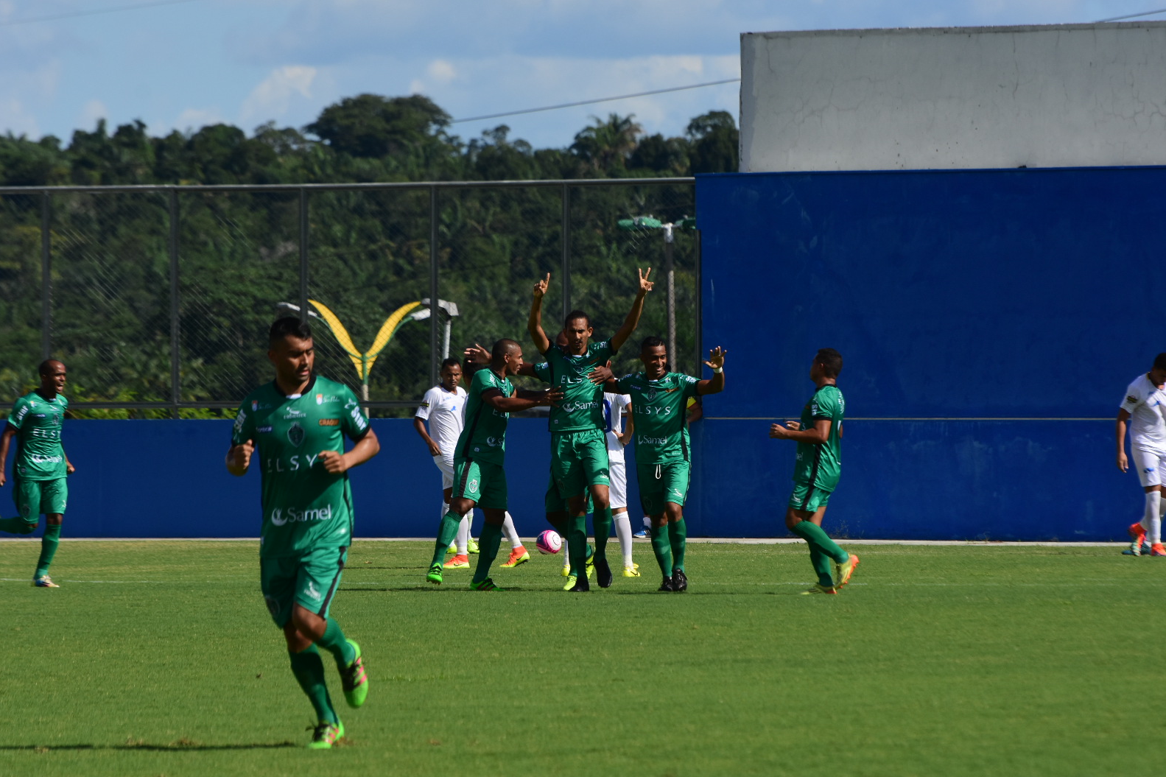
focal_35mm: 307
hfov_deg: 6.7
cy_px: 385
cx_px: 592
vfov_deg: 4.5
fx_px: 9942
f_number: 7.1
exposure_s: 1/2000
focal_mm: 200
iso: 400
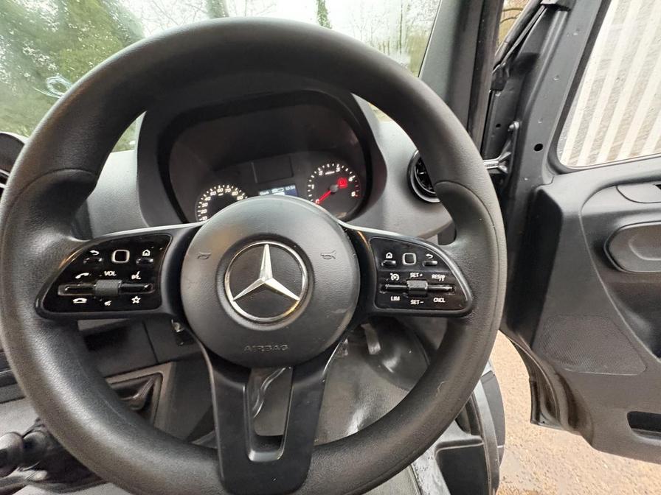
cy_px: 248
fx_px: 267
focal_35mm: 14
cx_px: 330
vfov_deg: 85.7
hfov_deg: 102.1
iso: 800
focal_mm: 2.22
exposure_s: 1/60
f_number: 2.2
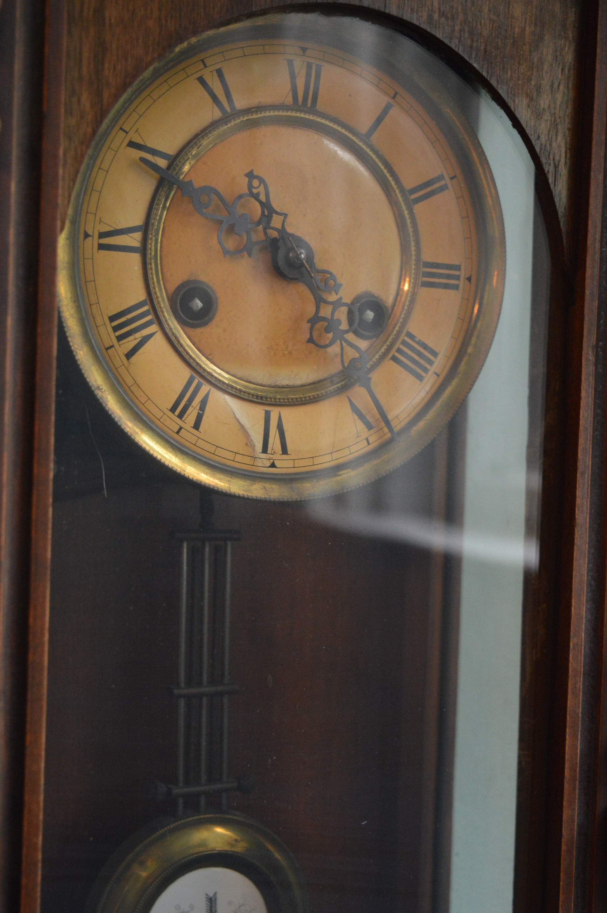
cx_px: 304
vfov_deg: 31.9
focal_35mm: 63
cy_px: 456
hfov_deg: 21.5
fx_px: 1596
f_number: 5
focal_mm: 42
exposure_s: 1/80
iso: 1600
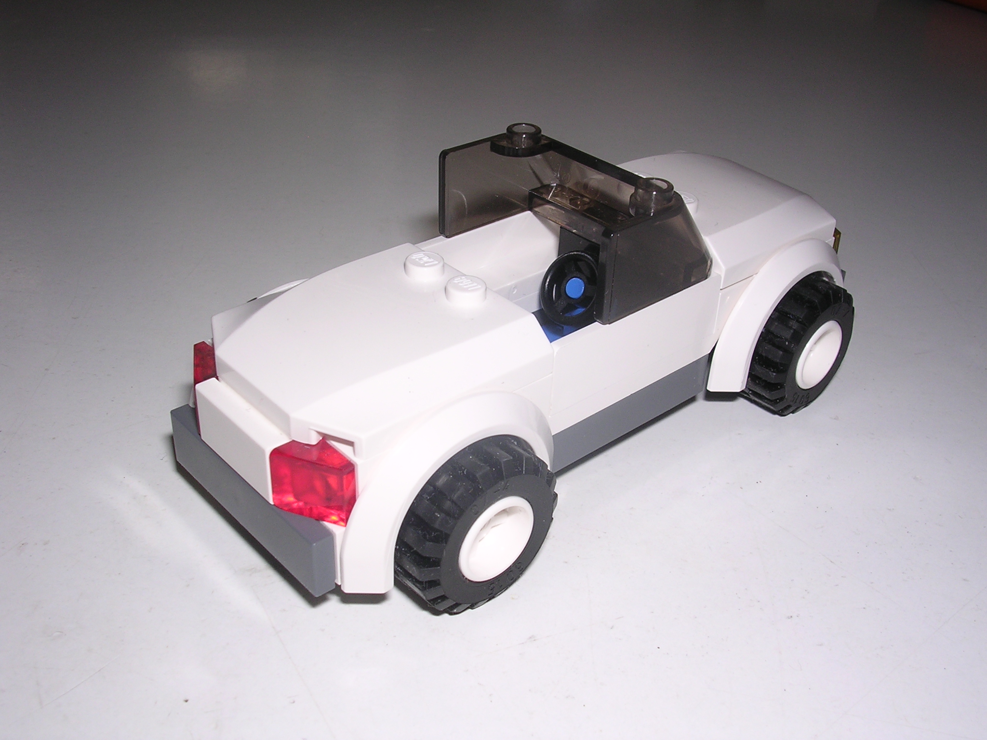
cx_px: 494
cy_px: 370
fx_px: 1083
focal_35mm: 38
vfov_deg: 37.7
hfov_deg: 49.0
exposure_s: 1/60.1
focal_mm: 5.8
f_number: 5.6
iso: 100
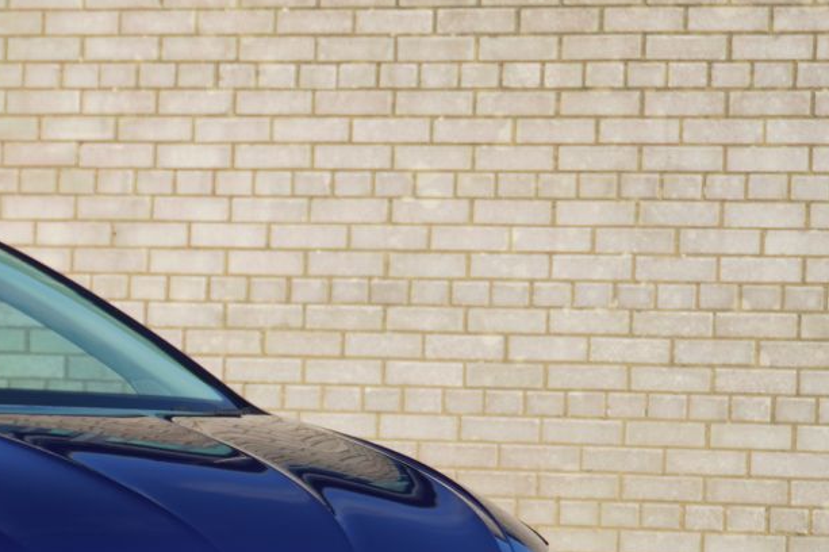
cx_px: -252
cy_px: 520
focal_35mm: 168
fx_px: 3873
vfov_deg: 8.1
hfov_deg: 11.9
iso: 100
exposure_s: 1/160
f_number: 5.6
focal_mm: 43
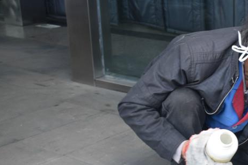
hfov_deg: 25.1
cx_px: 232
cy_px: 126
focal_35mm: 78
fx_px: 537
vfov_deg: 17.4
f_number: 5
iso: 400
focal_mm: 24
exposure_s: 1/100
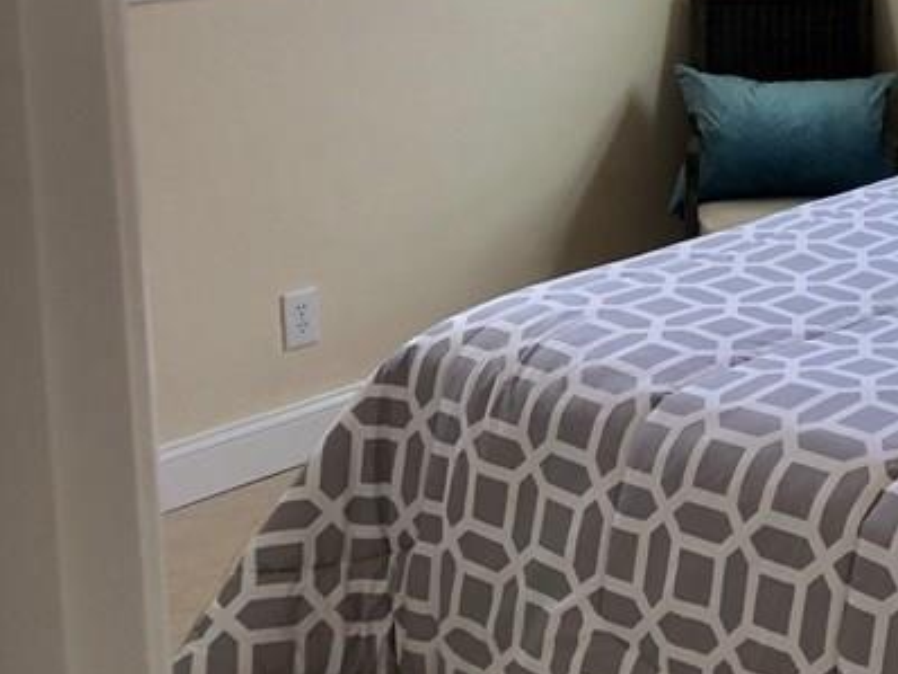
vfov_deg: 19.9
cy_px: 16
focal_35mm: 72
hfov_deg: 24.2
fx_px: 1869
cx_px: 1117
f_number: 1.8
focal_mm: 4
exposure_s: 1/120
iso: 64
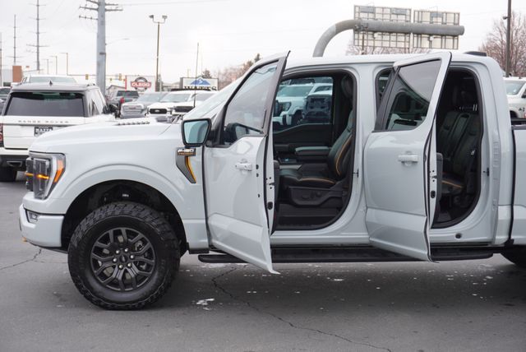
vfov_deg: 23.2
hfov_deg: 34.2
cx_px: 263
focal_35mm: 58
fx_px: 856
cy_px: 176
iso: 100
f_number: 5.6
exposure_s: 1/60
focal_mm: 39
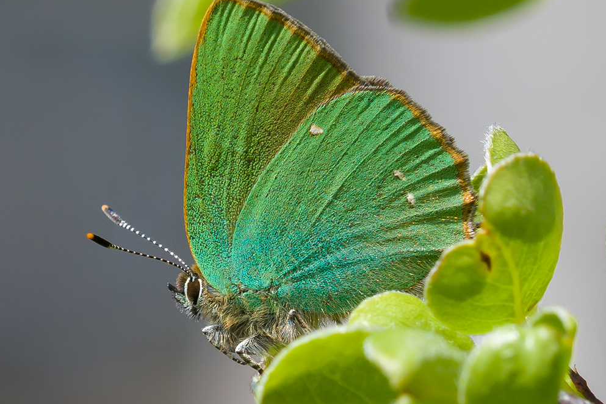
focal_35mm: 302
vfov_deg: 4.6
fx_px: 5083
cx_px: 150
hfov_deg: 6.8
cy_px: 222
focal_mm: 200
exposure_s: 1/200
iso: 400
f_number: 11
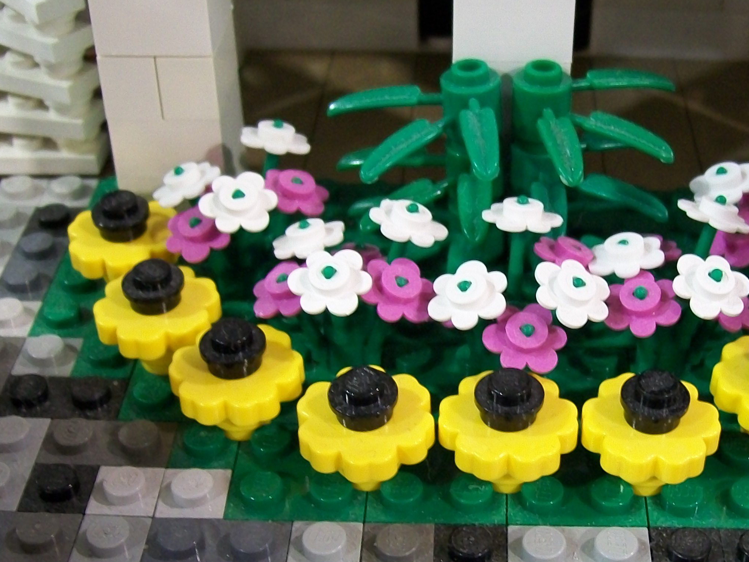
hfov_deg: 33.0
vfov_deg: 25.2
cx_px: 495
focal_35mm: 58
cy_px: 327
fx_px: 1255
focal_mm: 6
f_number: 2.7
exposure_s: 1/10
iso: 160
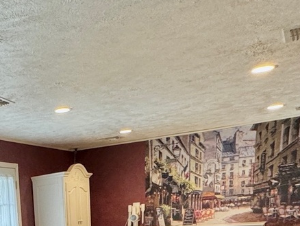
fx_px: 399
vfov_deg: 25.2
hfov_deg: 36.9
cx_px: -1
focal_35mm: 46
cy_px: 326
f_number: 2.2
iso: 250
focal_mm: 2.22
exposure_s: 1/60
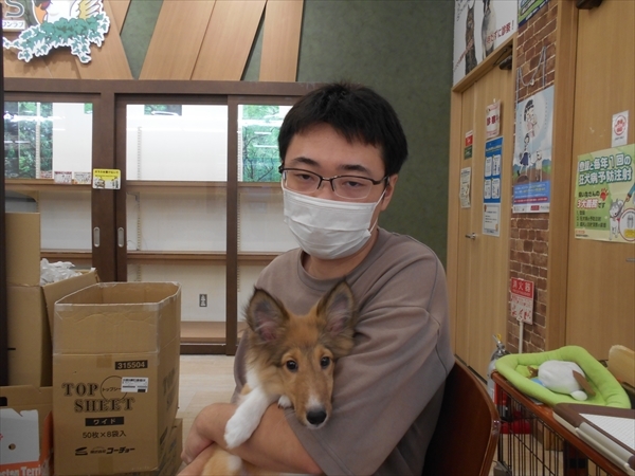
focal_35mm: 26
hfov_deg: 67.3
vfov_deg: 53.1
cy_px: 238
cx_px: 318
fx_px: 477
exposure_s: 1/30
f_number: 3.2
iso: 140
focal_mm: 4.6
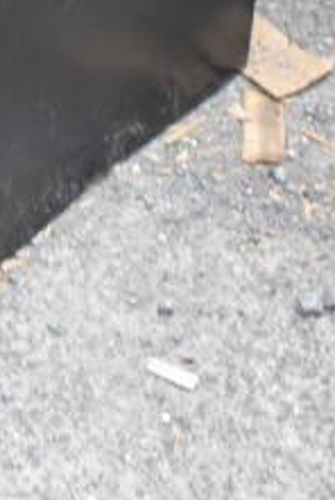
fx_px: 1725
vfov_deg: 15.2
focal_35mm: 124
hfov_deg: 10.9
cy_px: -257
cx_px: -77
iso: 220
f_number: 5.6
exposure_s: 1/125
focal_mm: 20
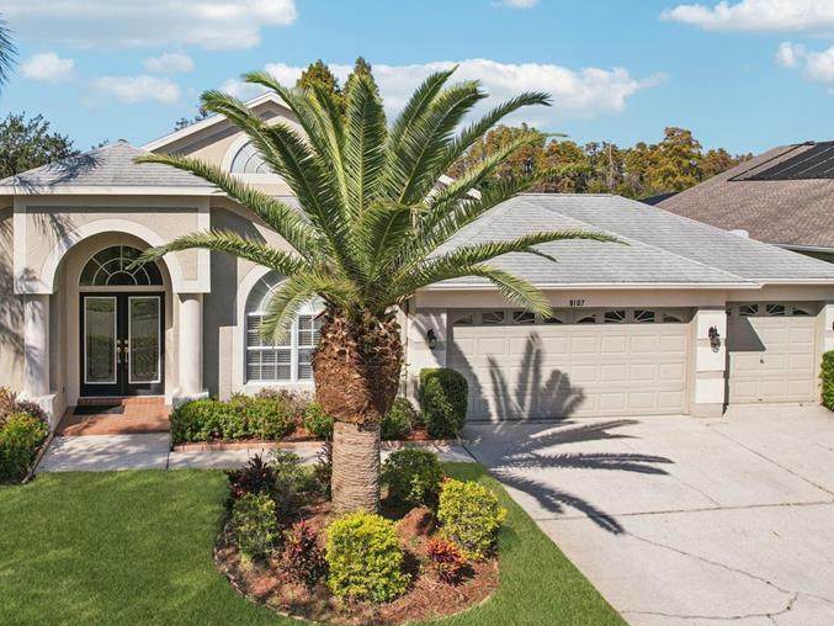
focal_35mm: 32
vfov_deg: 44.1
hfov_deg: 56.0
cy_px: 281
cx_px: 306
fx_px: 771
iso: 110
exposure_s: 1/2500
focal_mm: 8.4
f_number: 2.8
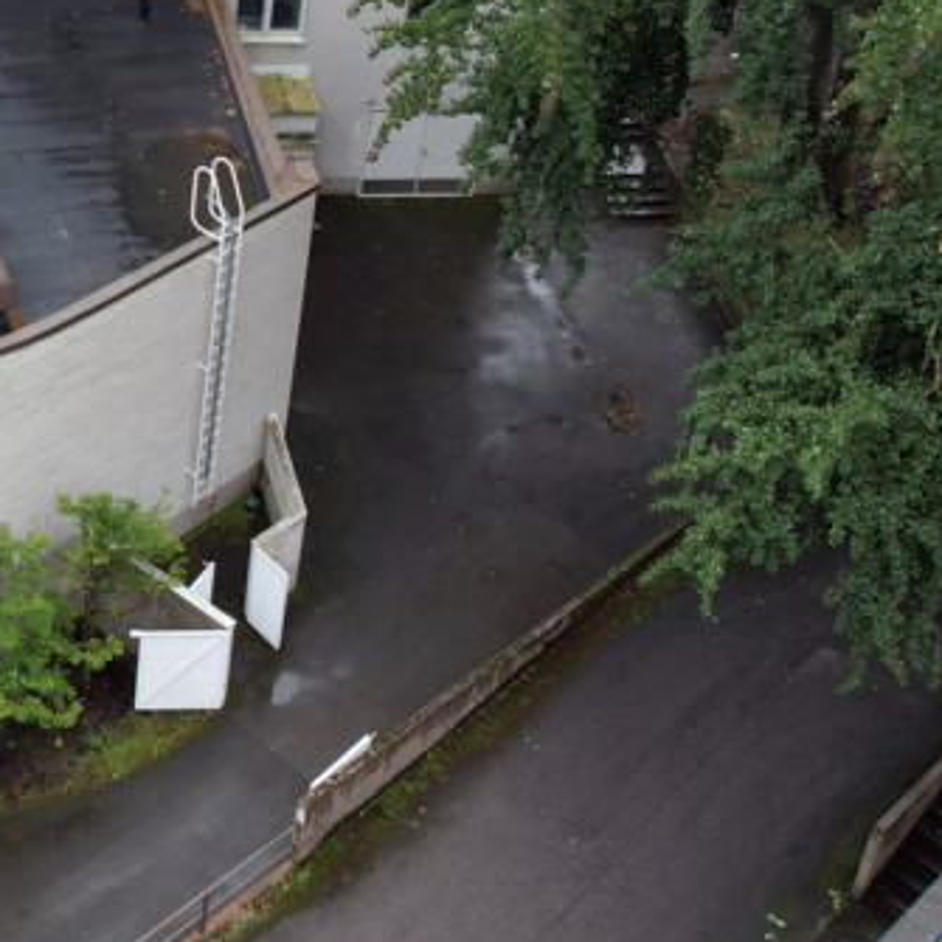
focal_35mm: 67
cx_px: -135
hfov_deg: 23.8
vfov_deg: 24.9
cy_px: 76
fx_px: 2063
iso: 100
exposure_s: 1/350
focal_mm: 8.38
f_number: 2.8
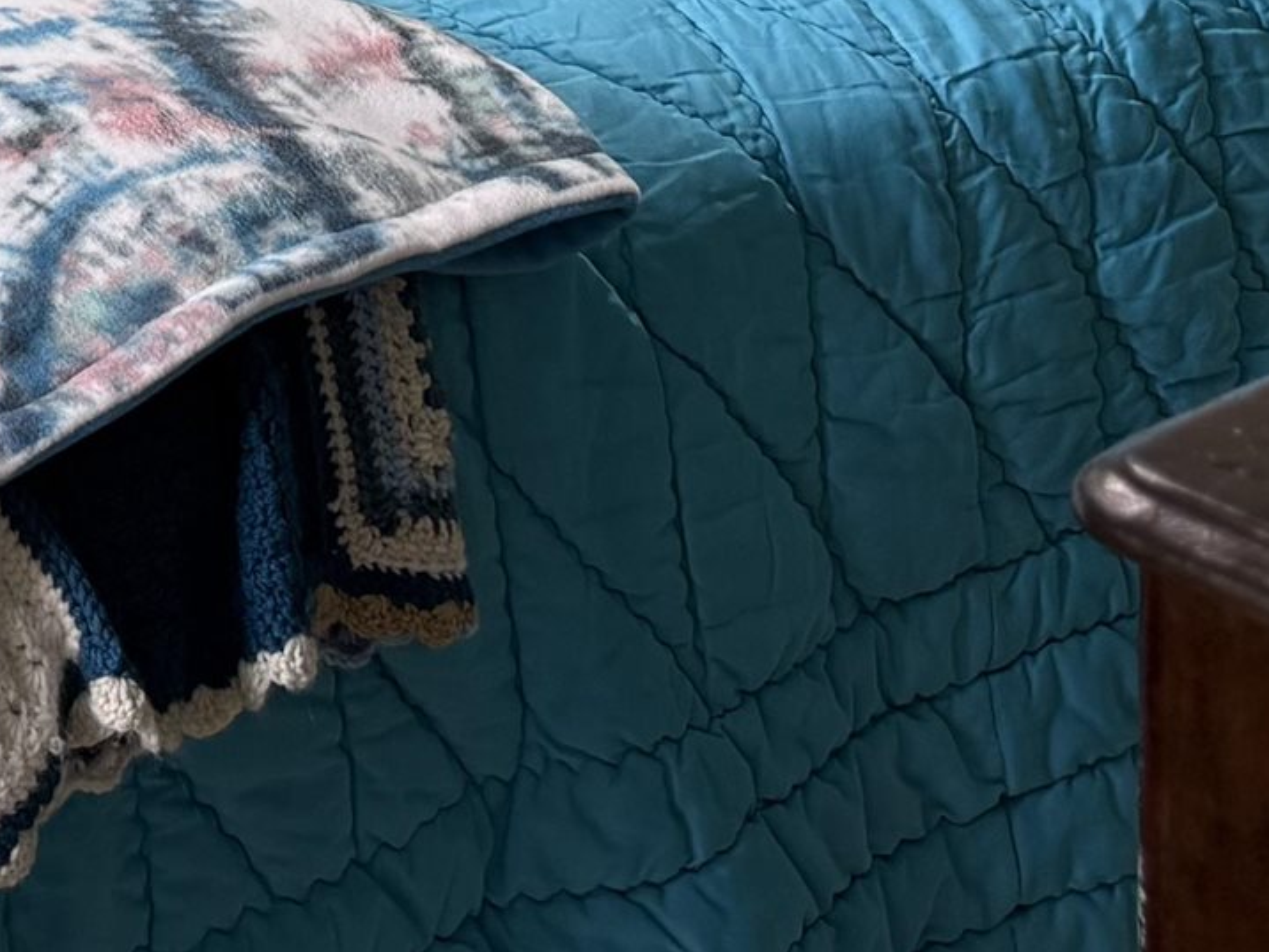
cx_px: -328
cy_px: -886
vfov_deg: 12.7
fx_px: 3776
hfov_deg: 18.0
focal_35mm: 103
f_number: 1.78
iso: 125
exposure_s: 1/121
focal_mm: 6.76
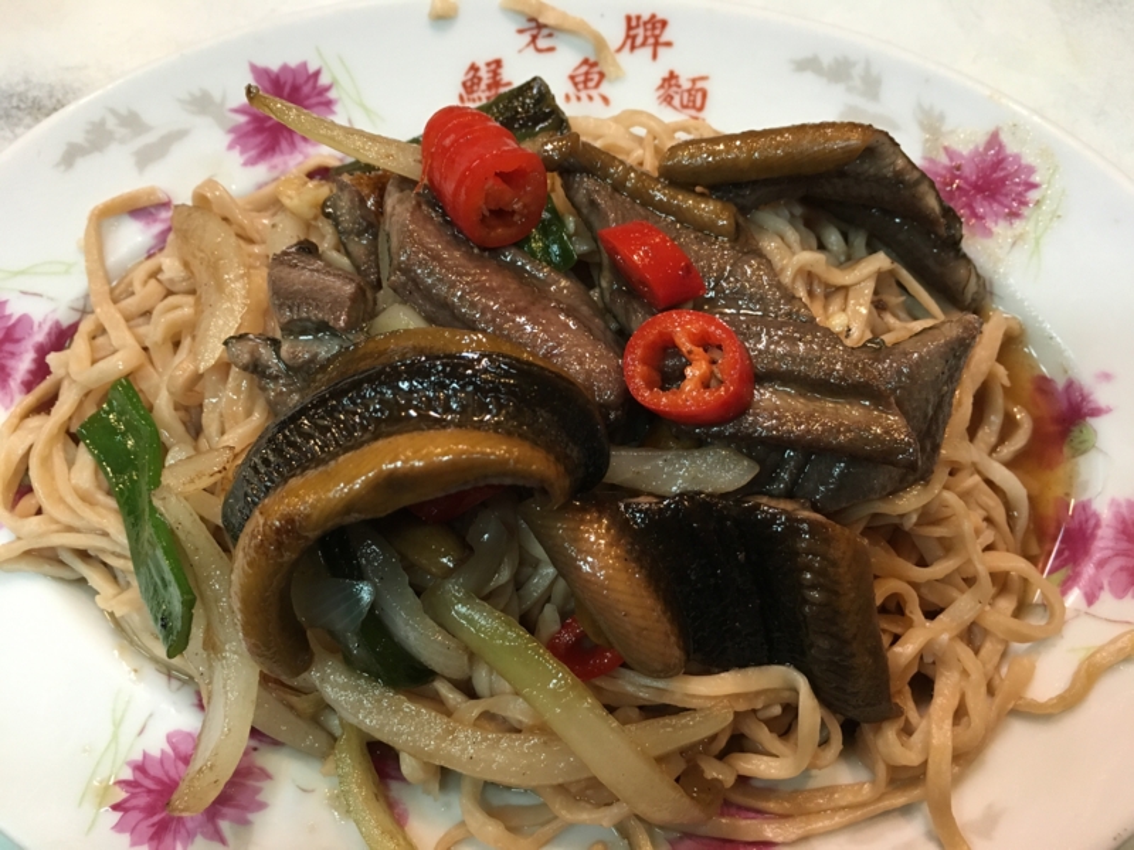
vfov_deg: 48.2
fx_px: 950
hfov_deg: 61.7
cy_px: 425
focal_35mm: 29
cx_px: 567
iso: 125
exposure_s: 1/30
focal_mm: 4.15
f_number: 2.2
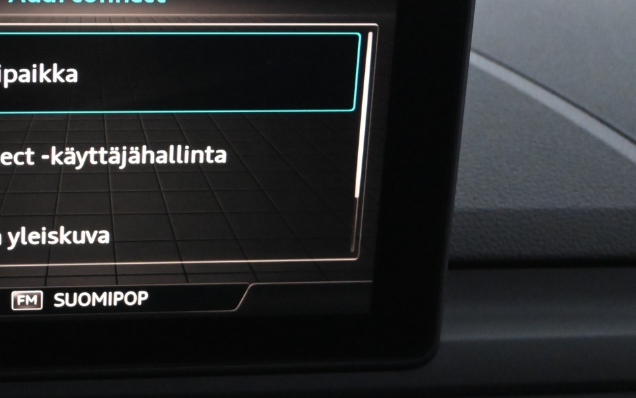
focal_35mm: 85
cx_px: 103
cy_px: 210
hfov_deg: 23.8
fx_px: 1479
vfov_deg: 15.3
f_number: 5
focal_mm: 32.5
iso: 6400
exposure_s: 1/80
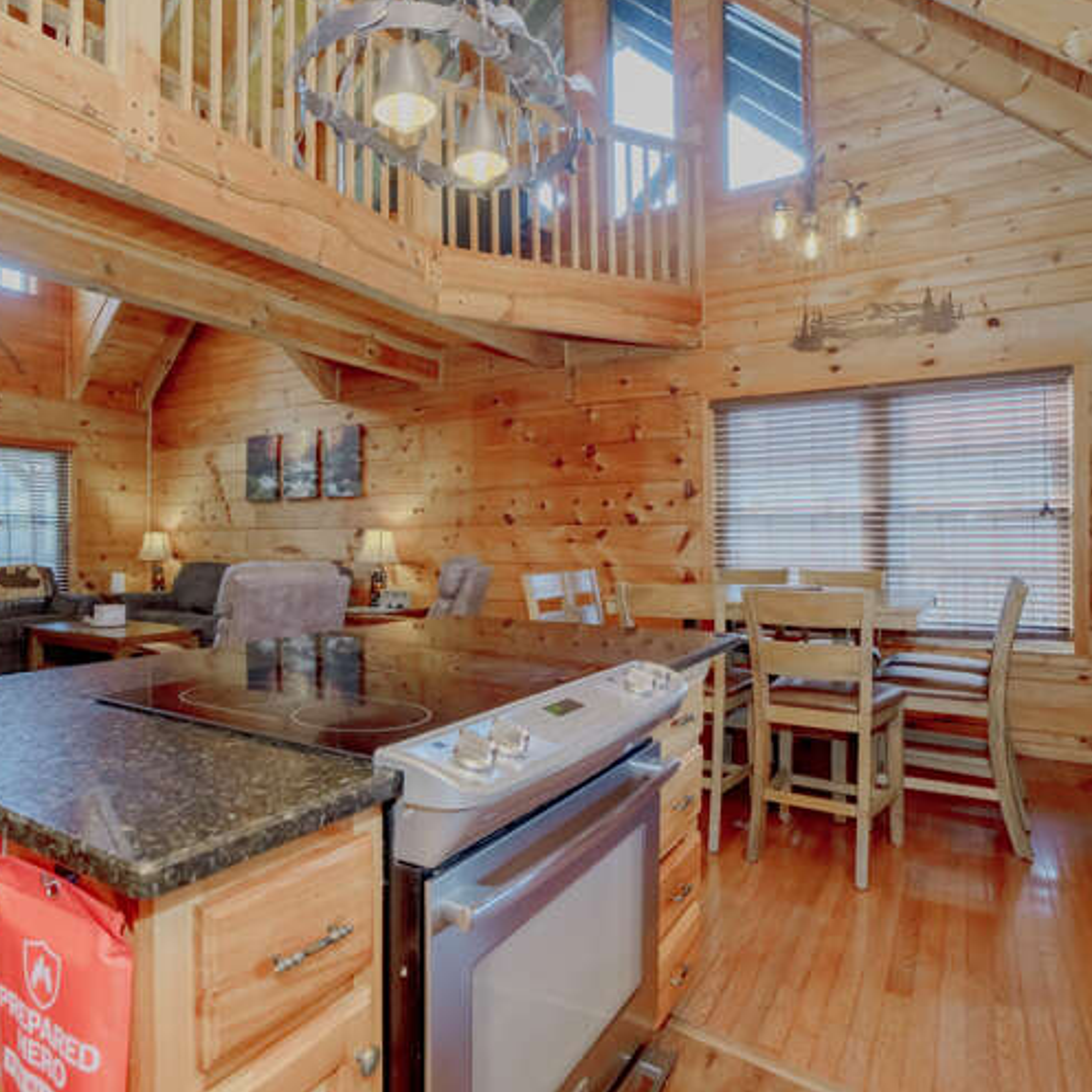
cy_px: 532
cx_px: 406
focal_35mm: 21
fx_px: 749
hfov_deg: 70.9
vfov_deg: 72.1
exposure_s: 1/160
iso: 1000
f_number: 6.3
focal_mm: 16
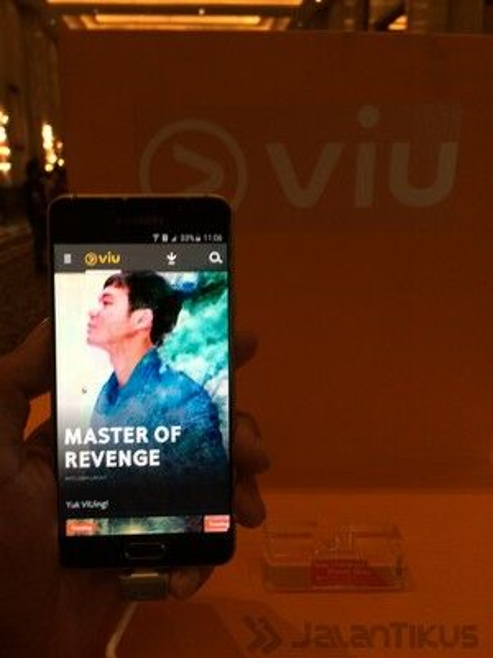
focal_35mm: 29
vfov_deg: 61.7
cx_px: 246
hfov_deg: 48.2
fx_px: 551
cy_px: 329
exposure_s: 1/33
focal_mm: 4.15
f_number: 2.2
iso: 80
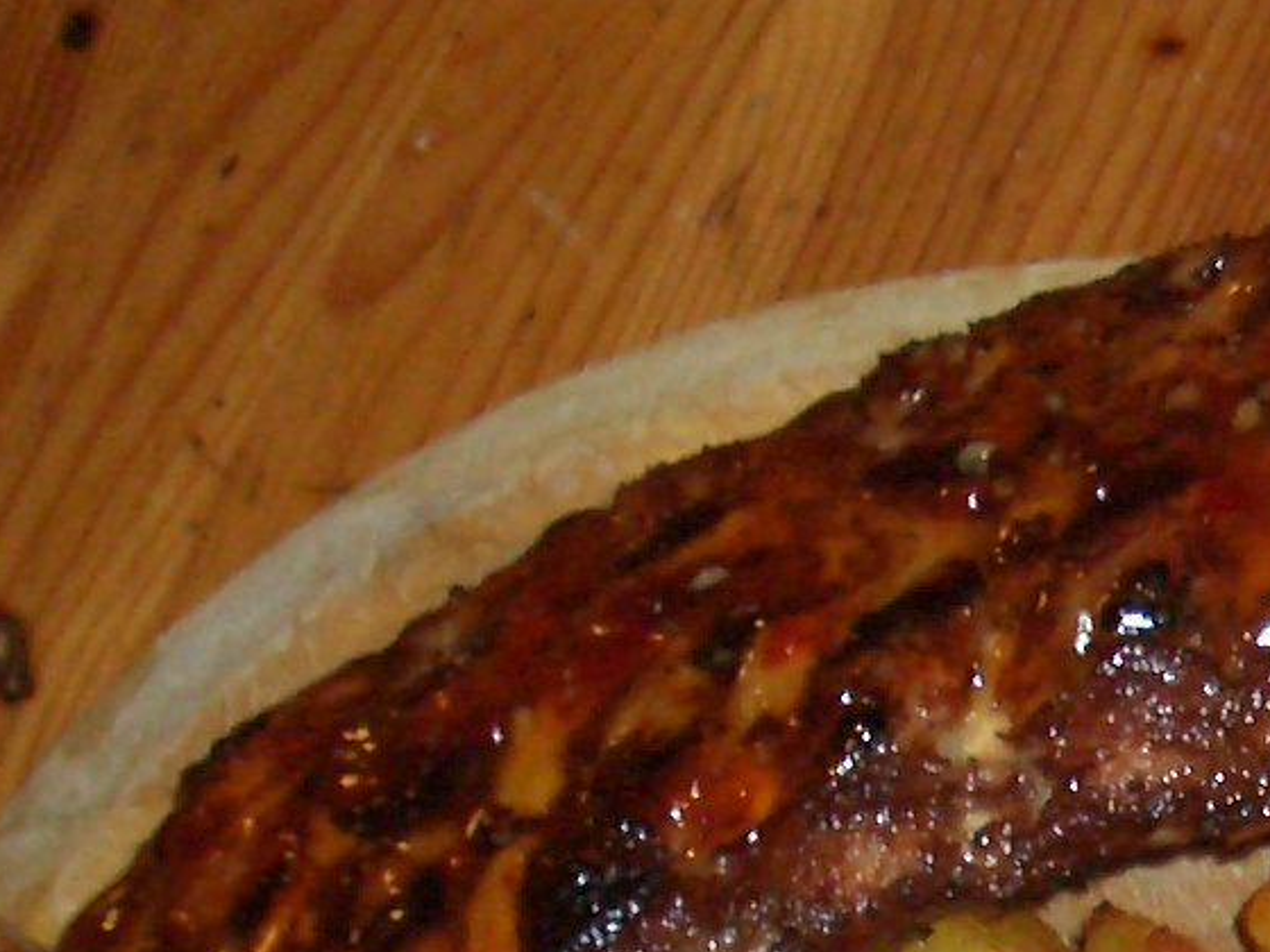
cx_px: 2021
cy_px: 1265
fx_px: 4696
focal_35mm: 128
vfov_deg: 11.3
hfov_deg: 14.2
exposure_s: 1/60
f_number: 2.6
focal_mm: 5.8
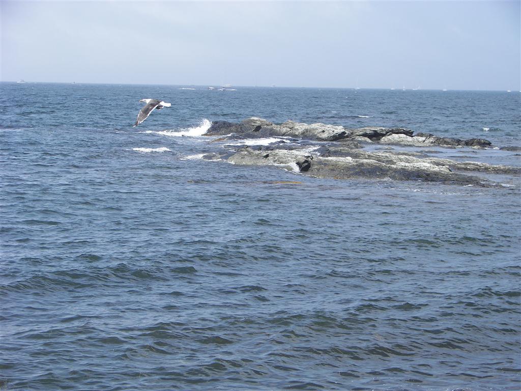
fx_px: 1475
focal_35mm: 98
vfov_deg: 15.1
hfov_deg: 20.0
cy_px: 196
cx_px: 260
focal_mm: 16.3
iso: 64
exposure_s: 1/800
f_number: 3.2
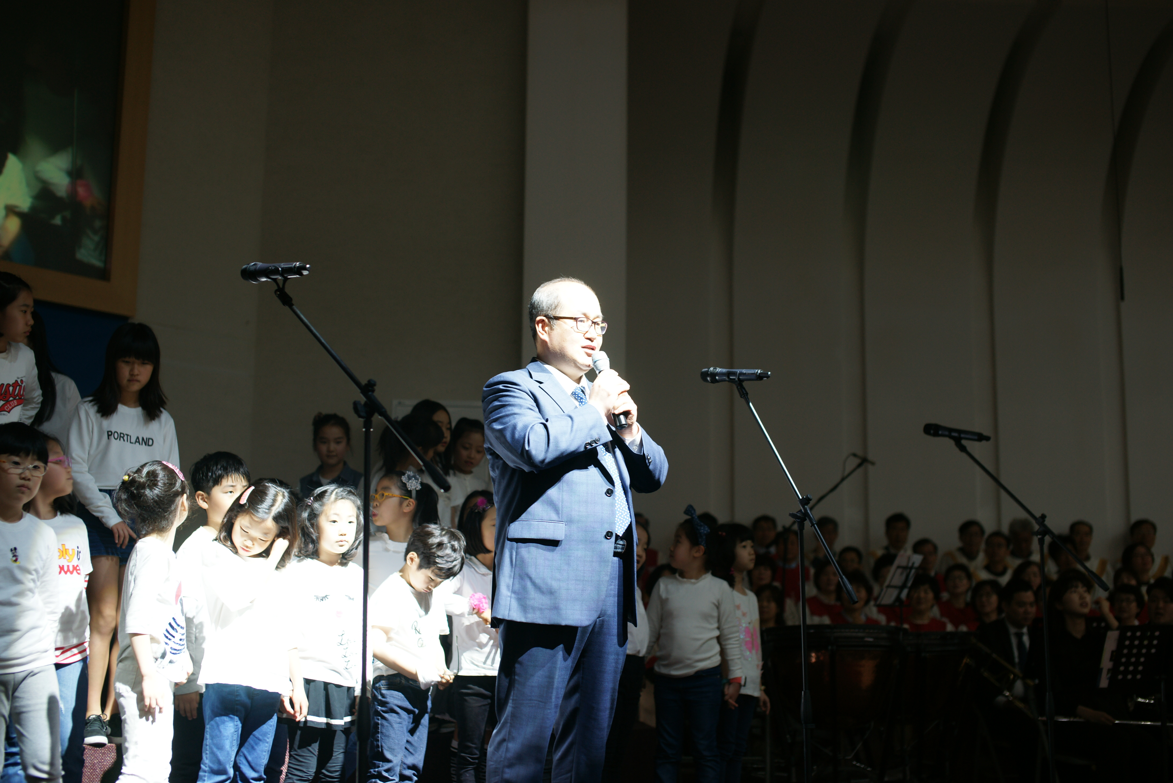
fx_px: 1629
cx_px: 586
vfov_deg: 27.0
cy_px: 392
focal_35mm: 50
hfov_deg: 39.6
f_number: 2.5
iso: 200
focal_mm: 50
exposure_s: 1/60
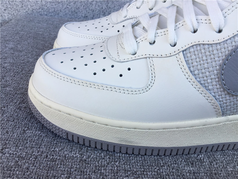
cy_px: 90
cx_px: 119
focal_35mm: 31
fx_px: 213
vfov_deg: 45.4
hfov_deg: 58.4
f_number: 2.4
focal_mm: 3.3
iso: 25
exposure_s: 1/270
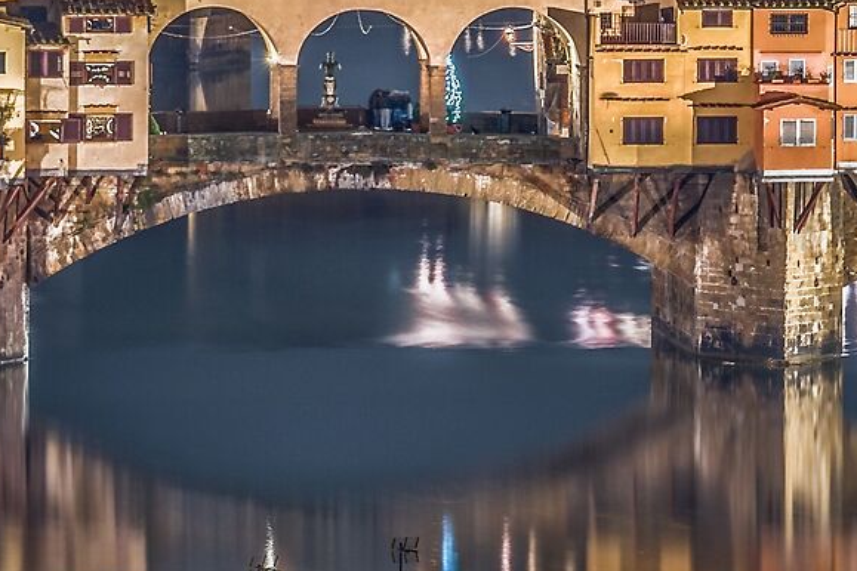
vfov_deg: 1.5
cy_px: 253
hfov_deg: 2.2
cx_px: 549
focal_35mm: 941
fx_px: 22409
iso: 100
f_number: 13
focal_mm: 227.1
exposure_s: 30
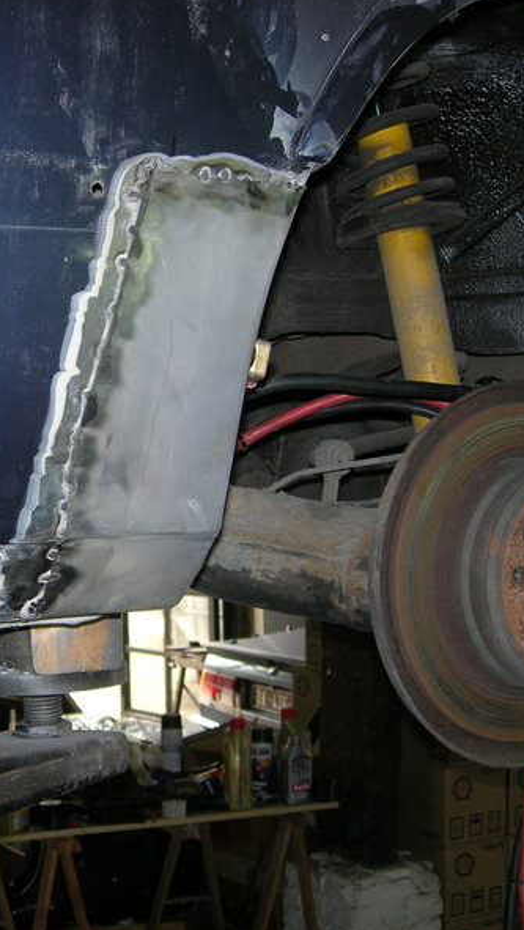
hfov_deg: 20.9
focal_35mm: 56
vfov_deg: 37.2
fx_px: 1381
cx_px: 36
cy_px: 464
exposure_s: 1/60.1
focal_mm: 7.8
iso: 64
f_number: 2.8
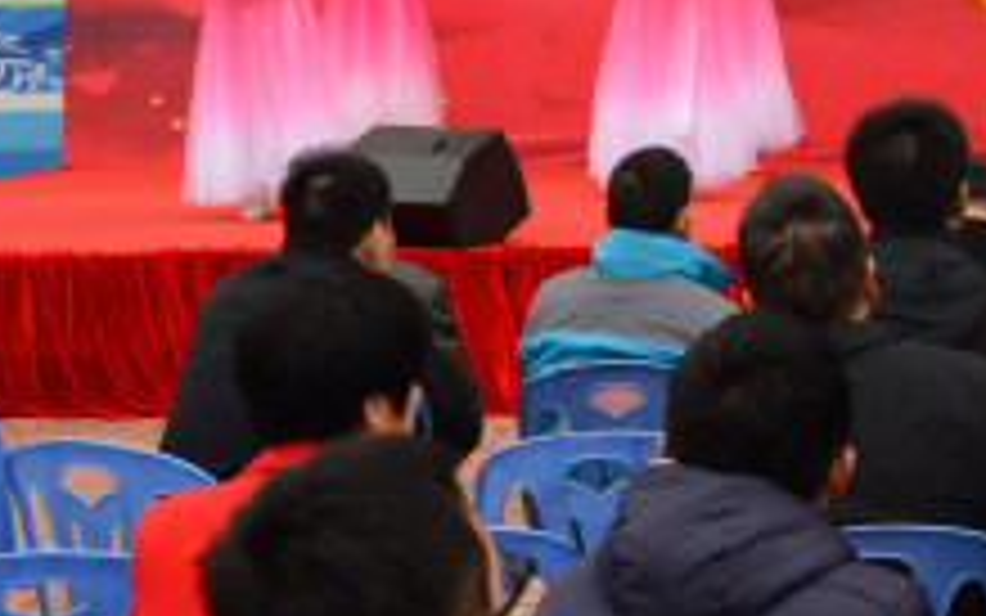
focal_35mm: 117
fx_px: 3145
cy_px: -407
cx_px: 1360
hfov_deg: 16.6
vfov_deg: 10.7
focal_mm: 24
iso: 1600
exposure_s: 1/250
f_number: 8
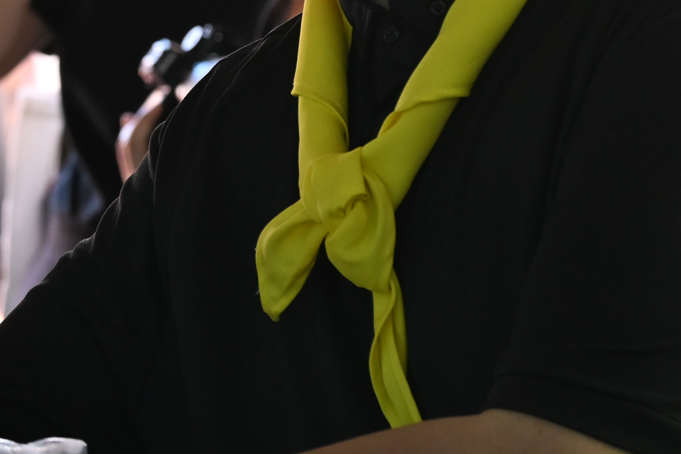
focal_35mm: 258
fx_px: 4880
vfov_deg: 5.3
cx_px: -340
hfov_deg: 7.8
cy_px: 41
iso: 1600
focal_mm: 80
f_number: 5
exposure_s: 1/100
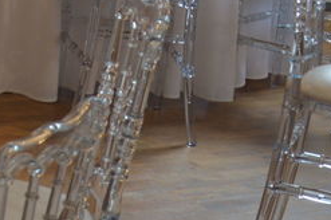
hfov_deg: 10.3
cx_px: -386
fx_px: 1662
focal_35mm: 181
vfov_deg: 7.5
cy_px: -86
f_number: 3.8
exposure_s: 1/30
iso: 125
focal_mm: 22
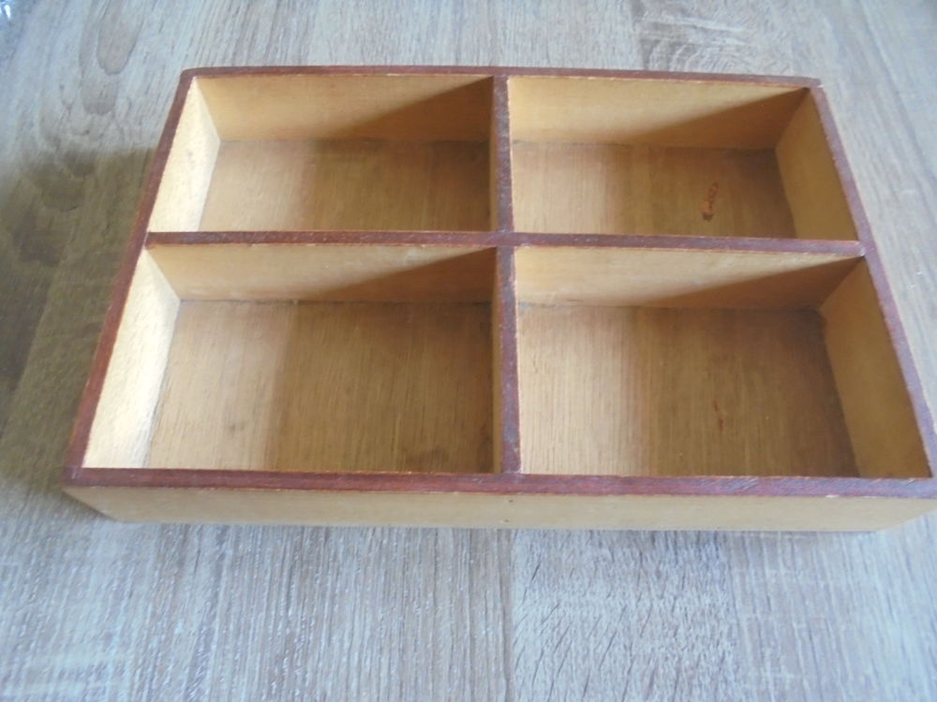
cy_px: 351
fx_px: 704
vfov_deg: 53.1
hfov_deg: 67.3
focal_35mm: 26
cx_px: 468
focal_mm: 4.6
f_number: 3.5
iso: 400
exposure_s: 1/30
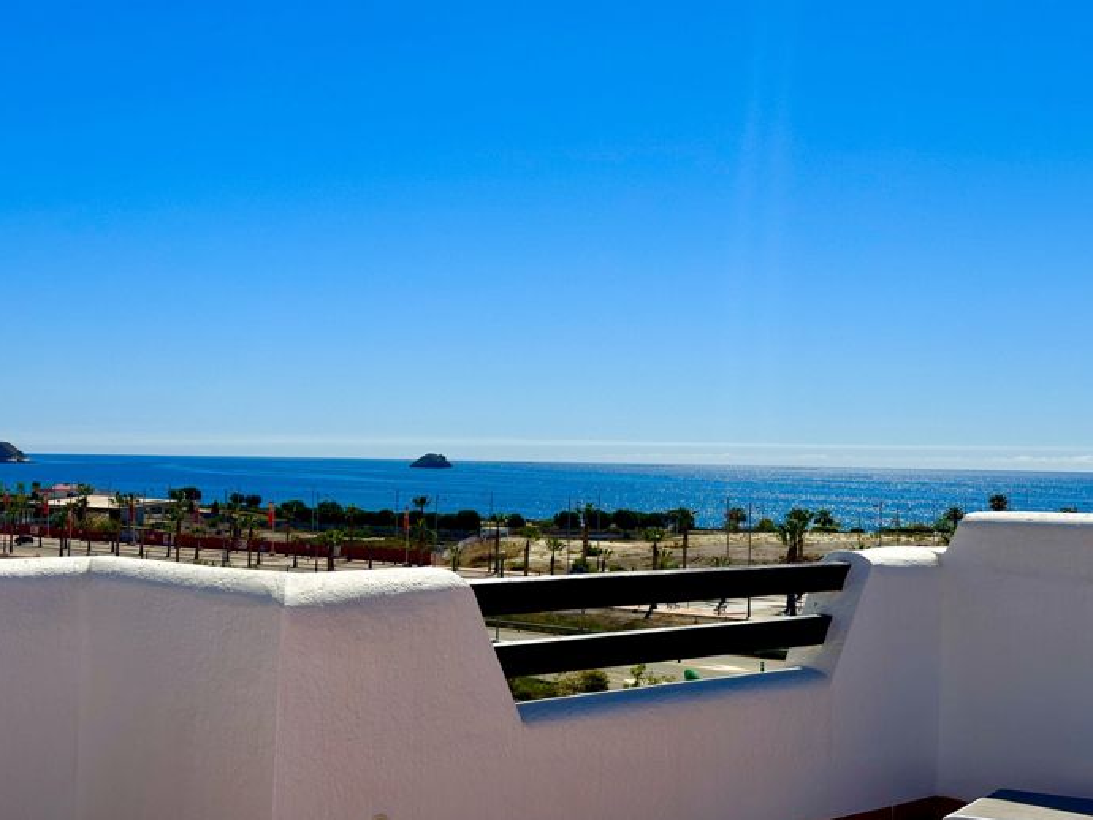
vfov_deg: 29.7
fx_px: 1548
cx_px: 552
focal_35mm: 49
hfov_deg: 38.9
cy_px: 415
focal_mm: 6.86
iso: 64
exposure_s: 1/10870
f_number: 1.78
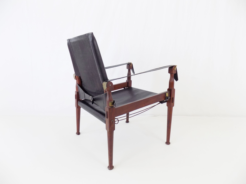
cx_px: 123
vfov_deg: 58.9
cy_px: 92
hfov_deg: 73.9
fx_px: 163
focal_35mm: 23
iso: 80
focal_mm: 4
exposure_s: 1/40
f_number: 3.1
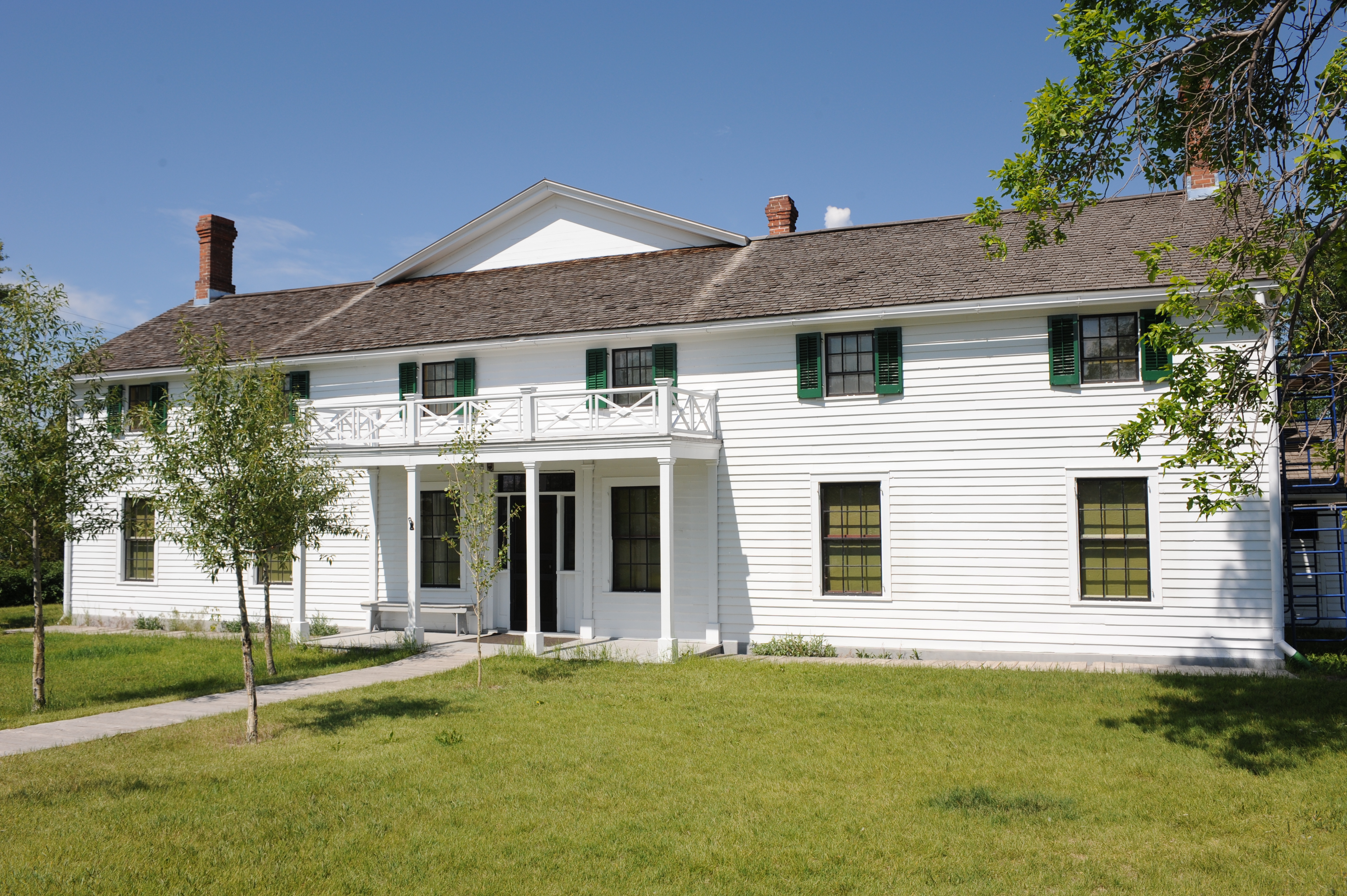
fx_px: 1047
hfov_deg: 65.5
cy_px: 448
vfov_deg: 46.3
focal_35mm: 28
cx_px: 674
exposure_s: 1/1000
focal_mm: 28
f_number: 10
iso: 400
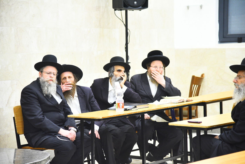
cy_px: 82
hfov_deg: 17.1
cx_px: 122
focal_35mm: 120
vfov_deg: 11.4
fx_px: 817
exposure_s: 1/100
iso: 3200
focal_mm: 120
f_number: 4
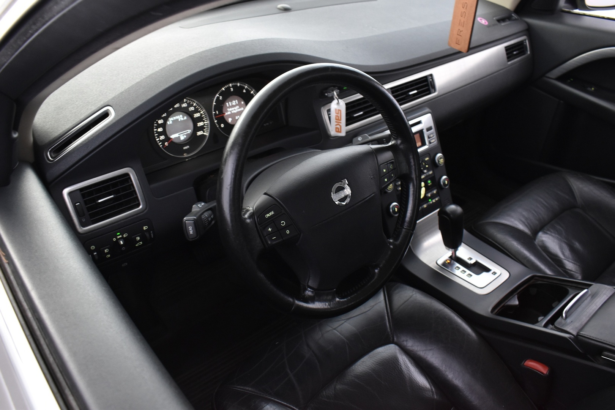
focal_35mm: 30
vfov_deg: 43.6
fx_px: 512
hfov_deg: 61.9
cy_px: 205
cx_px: 308
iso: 1250
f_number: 5.6
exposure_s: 1/8
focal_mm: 20
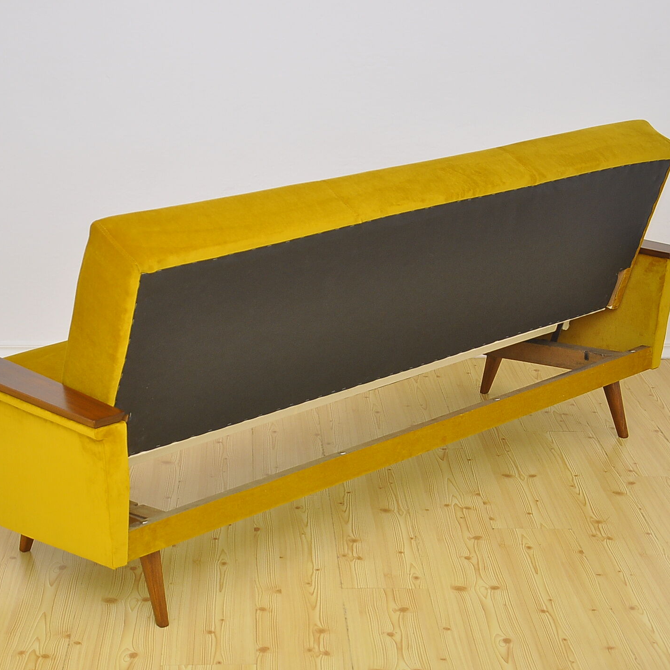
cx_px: 305
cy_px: 335
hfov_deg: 23.7
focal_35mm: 73
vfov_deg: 23.7
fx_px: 1599
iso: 400
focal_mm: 38
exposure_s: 1/200
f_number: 4.5
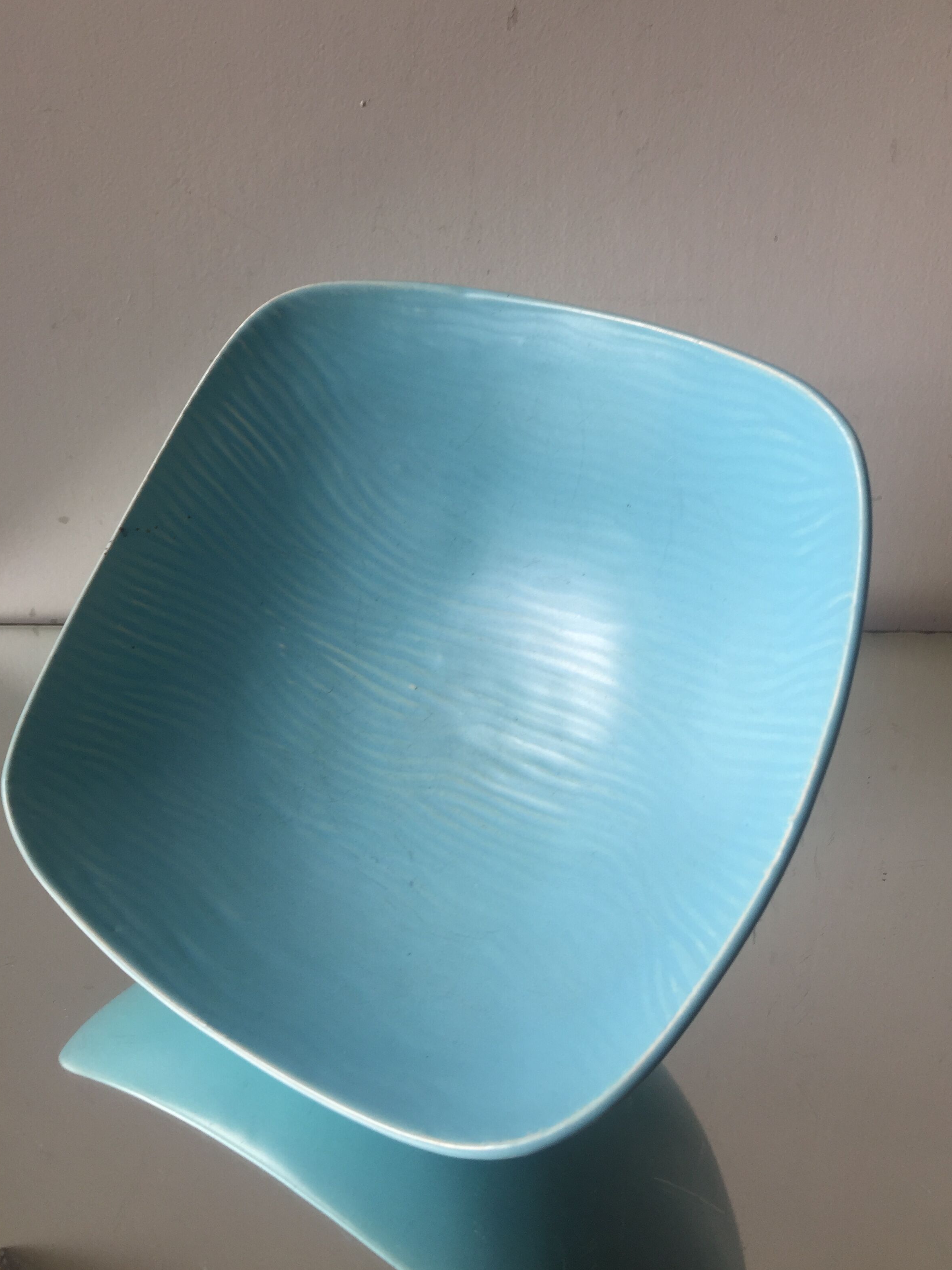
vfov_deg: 60.0
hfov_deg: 46.8
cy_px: 616
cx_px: 468
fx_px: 1100
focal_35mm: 30
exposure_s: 1/50
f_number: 2.2
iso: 32
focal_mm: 4.15
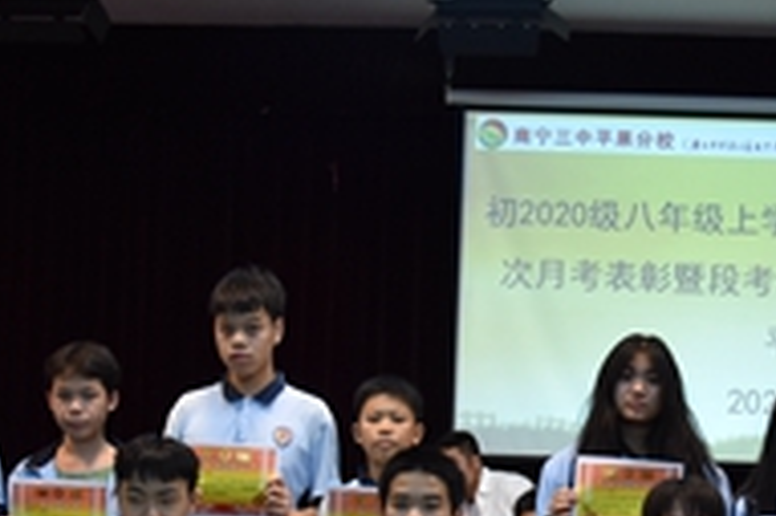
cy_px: 504
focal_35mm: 89
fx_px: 1917
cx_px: 687
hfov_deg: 22.4
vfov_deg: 15.1
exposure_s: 1/30
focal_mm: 18
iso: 400
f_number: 3.5
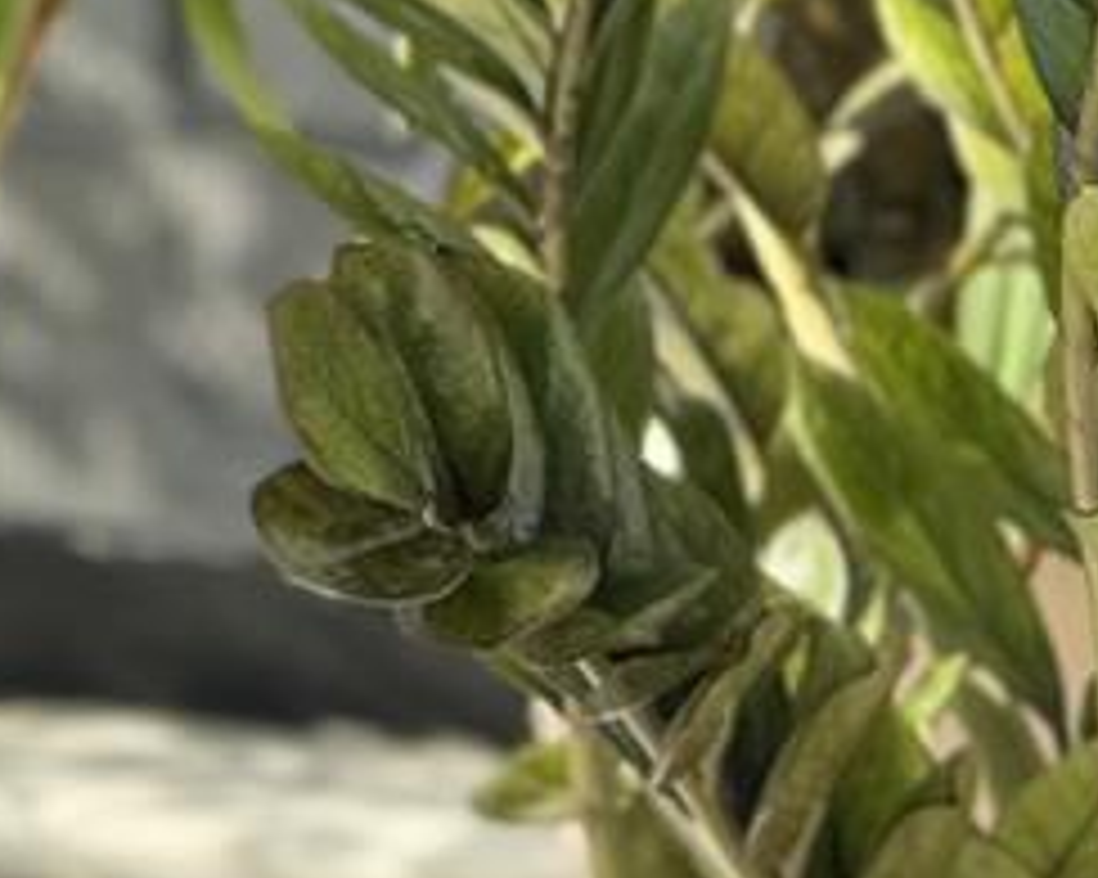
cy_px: -2055
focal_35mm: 256
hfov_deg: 7.3
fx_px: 8316
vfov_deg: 5.5
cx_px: -1094
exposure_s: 1/356
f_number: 1.78
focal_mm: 6.86
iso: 64
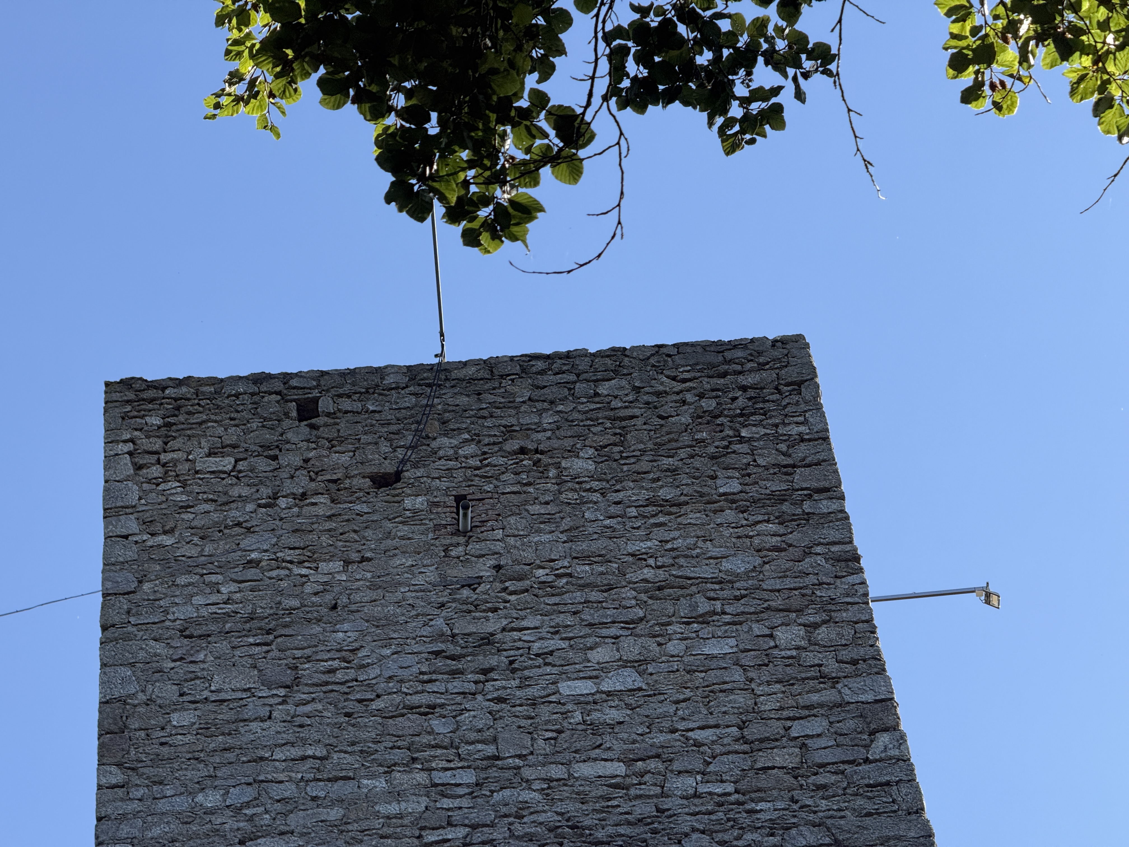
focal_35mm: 120
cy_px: 424
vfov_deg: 12.3
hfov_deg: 16.4
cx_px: 564
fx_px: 3914
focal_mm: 15.66
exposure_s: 1/728
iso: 50
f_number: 2.8
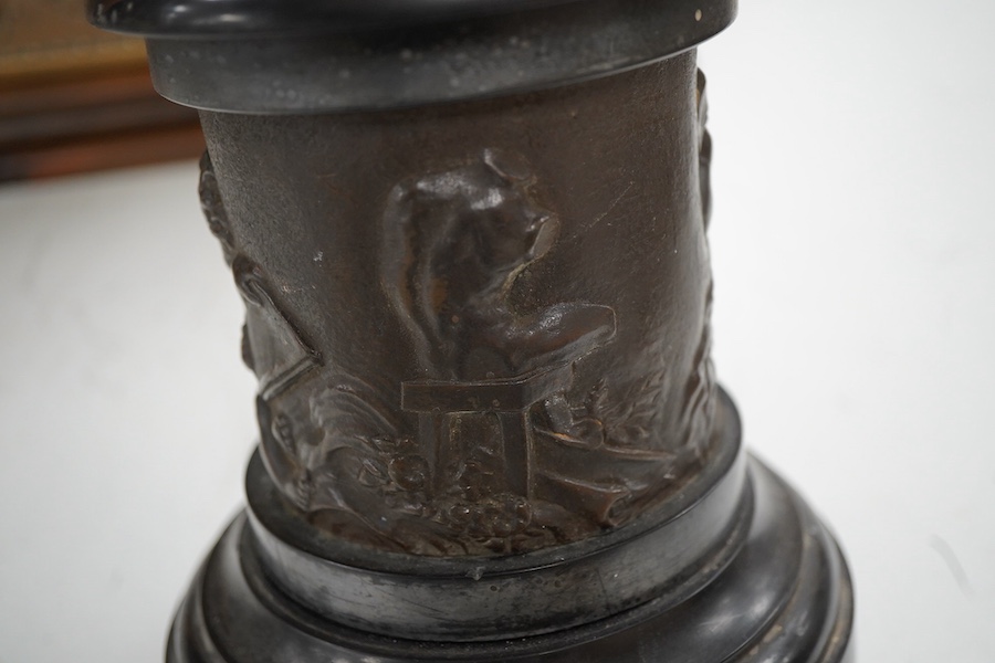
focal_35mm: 45
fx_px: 1244
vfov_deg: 29.9
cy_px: 332
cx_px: 498
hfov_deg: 43.6
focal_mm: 30
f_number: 5
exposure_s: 1/160
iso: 1250
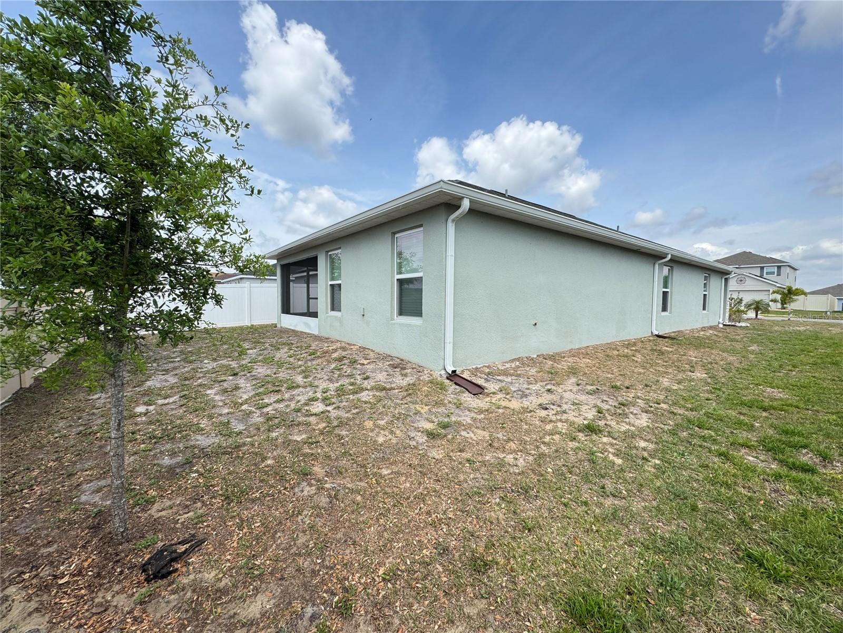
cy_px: 316
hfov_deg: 102.1
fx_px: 341
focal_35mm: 14
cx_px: 422
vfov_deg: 85.7
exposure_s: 1/944
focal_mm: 2.22
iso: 50
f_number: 2.2
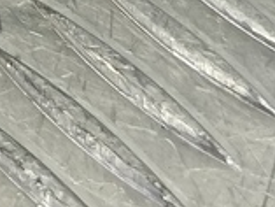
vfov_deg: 8.5
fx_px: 1193
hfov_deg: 11.8
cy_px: -382
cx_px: -279
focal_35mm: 150
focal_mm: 4.11
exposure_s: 1/50
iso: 115
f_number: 1.6
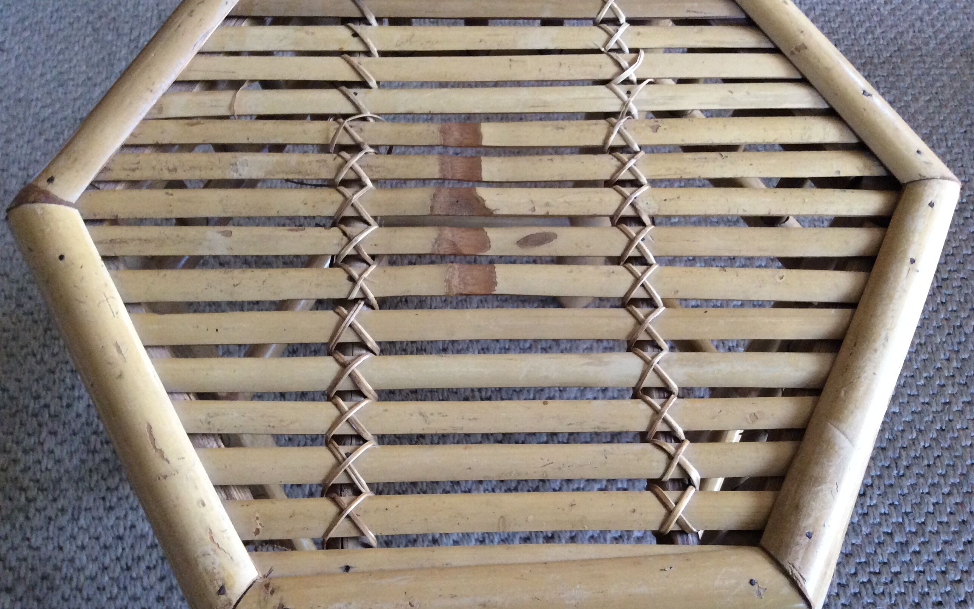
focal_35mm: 34
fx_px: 903
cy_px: 336
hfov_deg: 56.7
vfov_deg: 37.2
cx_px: 486
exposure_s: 1/25
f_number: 2.4
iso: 160
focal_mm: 3.3
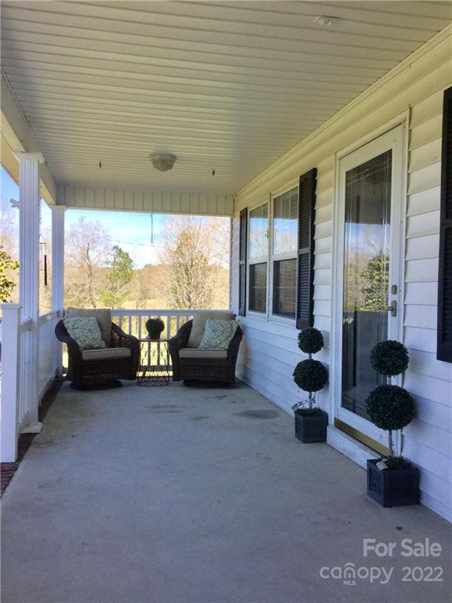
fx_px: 540
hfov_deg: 45.4
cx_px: 226
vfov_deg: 58.4
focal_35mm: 31
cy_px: 302
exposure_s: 1/554
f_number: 2.4
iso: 25
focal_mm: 3.3
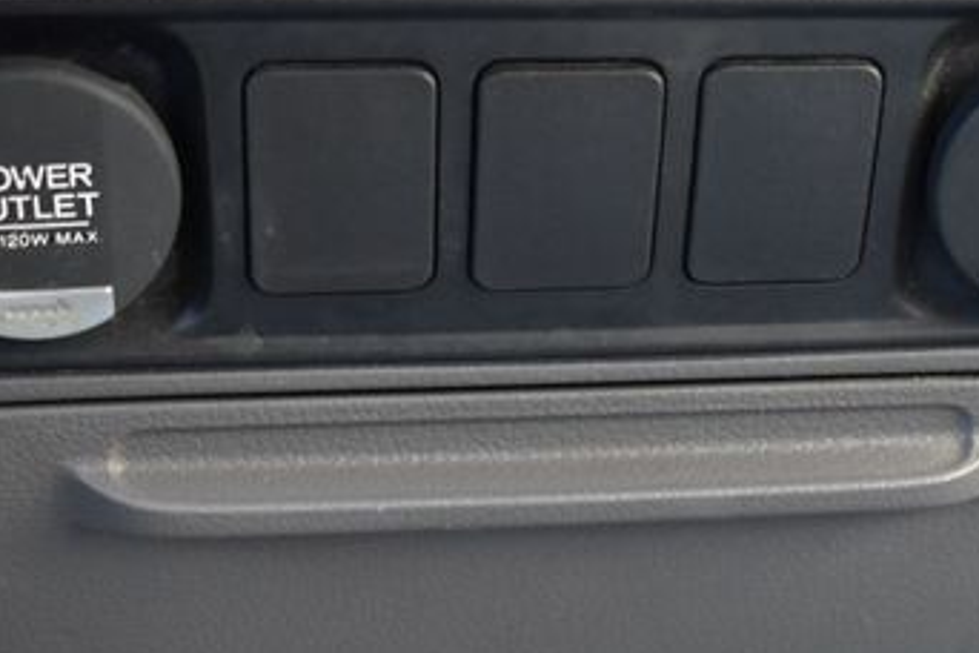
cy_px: 567
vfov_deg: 15.6
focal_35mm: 87
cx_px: 584
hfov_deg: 23.4
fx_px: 2364
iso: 1600
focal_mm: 31
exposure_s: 1/15
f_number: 5
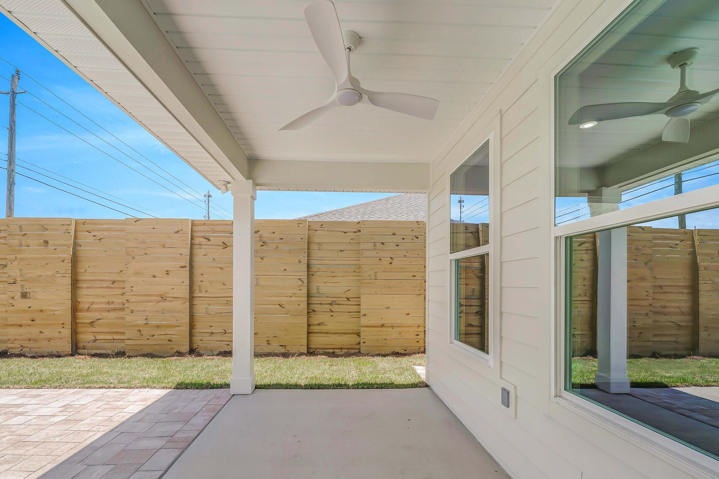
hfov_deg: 100.4
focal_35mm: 15
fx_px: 300
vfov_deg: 76.6
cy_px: 284
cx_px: 351
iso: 100
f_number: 5.6
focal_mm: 12
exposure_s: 1/640
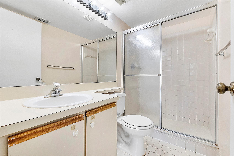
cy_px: 78
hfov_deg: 100.4
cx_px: 117
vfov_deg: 77.3
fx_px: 97
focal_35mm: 15
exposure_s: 1/25
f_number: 10
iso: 250
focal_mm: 10
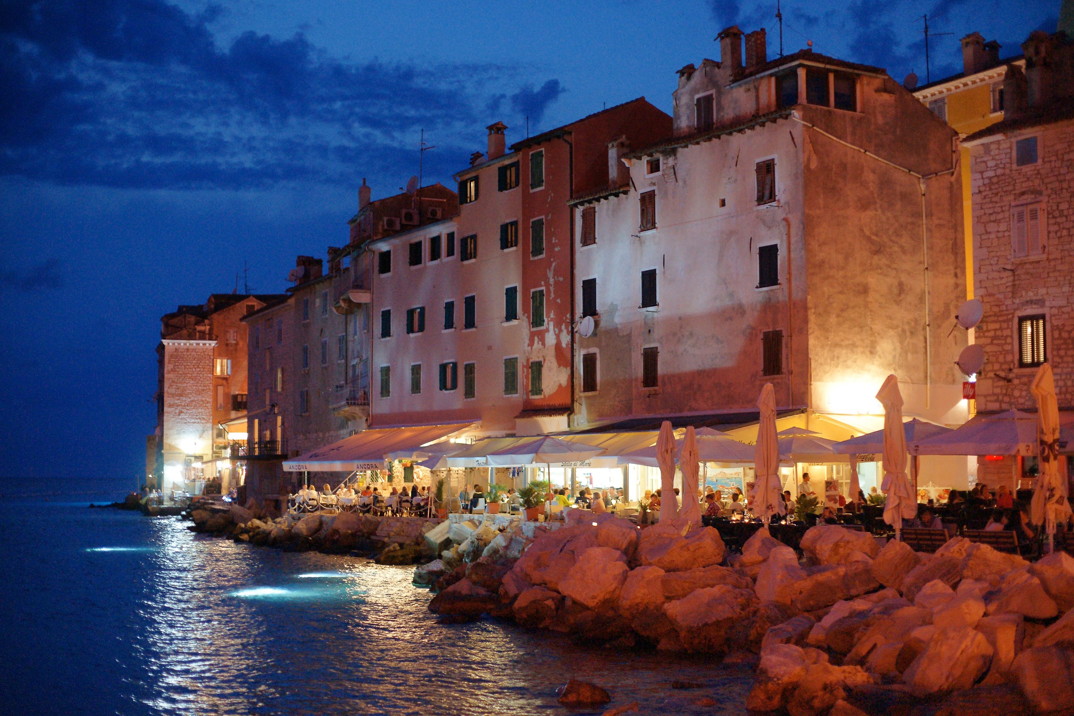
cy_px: 358
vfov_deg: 27.0
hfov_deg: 39.6
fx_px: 1492
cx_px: 537
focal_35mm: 50
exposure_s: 1/20
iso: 1600
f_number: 2
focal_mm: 50
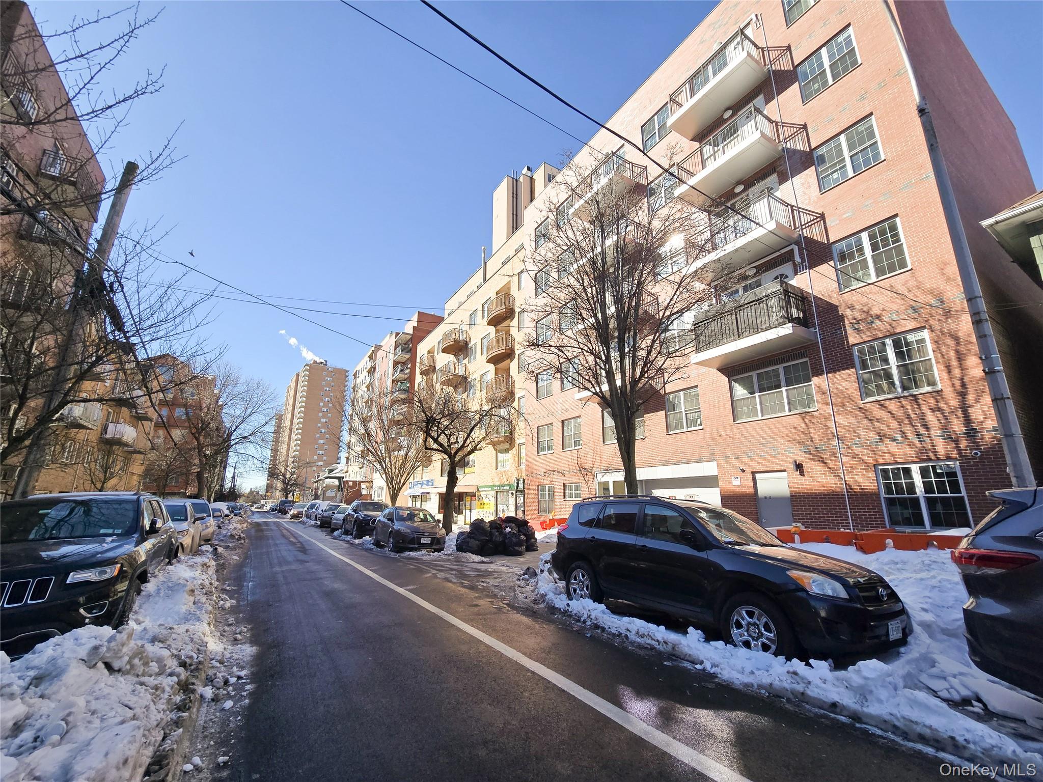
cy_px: 391
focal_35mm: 13
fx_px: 392
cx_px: 522
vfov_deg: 89.9
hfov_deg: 106.2
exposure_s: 1/1900
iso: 50
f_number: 2.2
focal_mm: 2.2
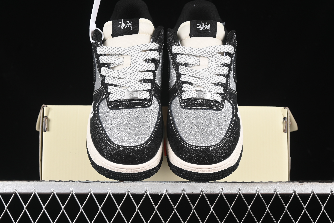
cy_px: 112
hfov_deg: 27.0
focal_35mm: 75
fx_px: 696
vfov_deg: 18.2
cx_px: 167
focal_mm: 50
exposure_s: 1/60
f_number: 6.3
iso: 160
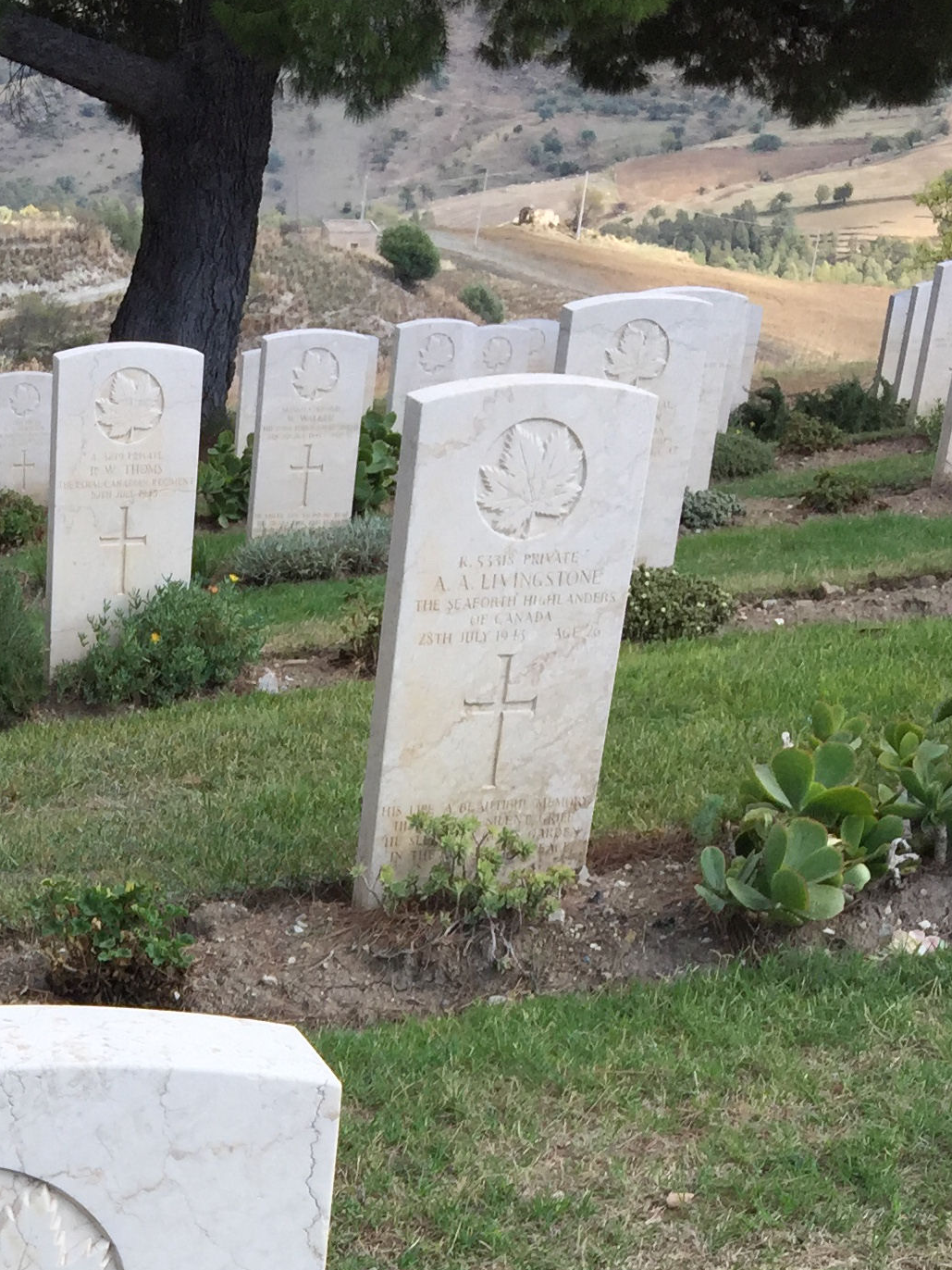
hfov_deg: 20.5
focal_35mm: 69
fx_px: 2530
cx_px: -54
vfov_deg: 25.5
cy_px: 1499
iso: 32
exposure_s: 1/824
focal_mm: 4.15
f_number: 2.2
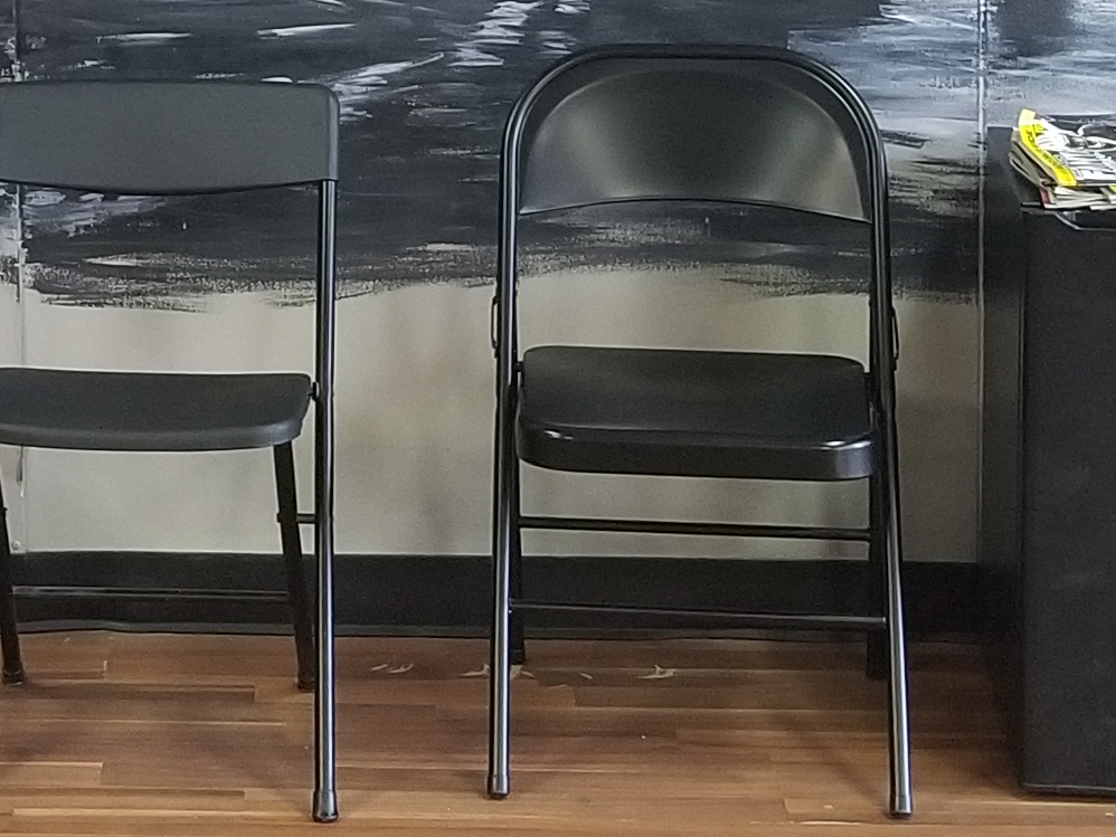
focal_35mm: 105
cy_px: -269
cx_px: 162
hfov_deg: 18.5
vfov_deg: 13.6
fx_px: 3386
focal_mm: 4.25
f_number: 1.7
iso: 250
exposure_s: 1/24
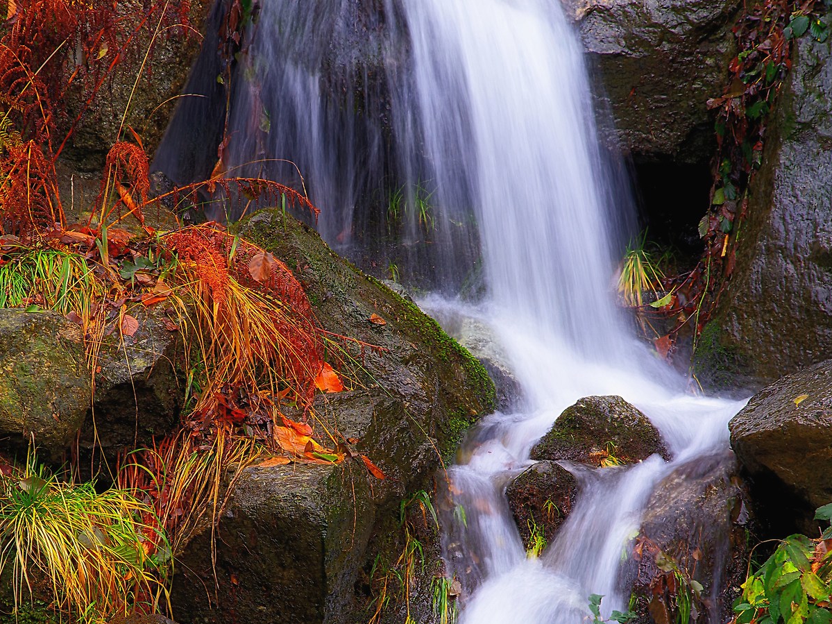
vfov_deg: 6.4
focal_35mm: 231
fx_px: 5552
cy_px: 499
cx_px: 352
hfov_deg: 8.6
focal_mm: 120
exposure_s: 1/6
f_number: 13
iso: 280
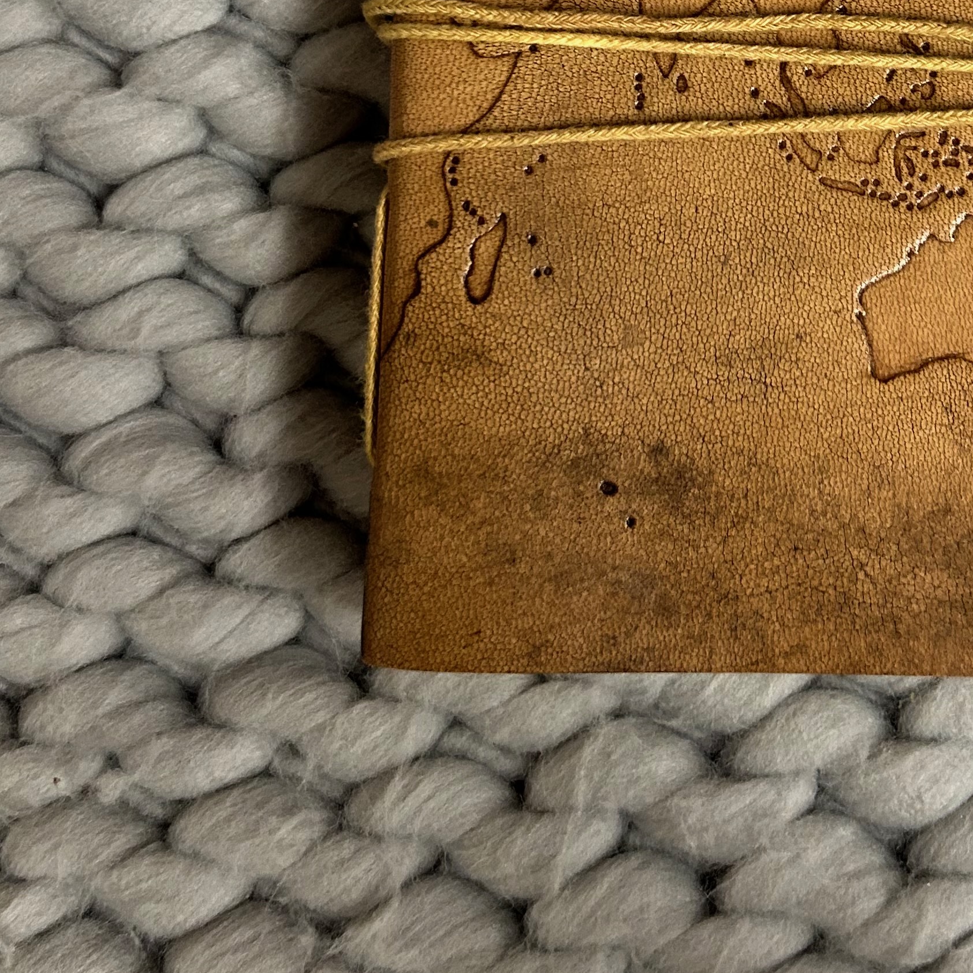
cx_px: 744
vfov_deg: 29.4
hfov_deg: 30.5
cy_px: 49
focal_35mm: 55
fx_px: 1749
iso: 250
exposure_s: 1/60
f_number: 1.5
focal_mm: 5.7
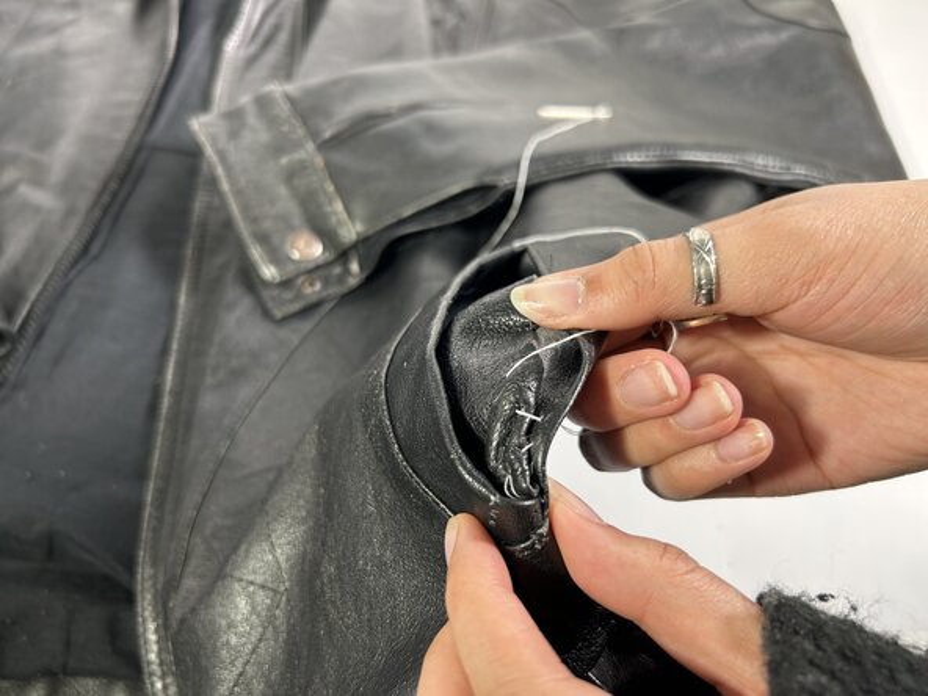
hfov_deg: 67.3
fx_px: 697
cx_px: 464
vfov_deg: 53.1
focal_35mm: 26
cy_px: 348
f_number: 1.5
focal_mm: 5.7
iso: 80
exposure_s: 1/60
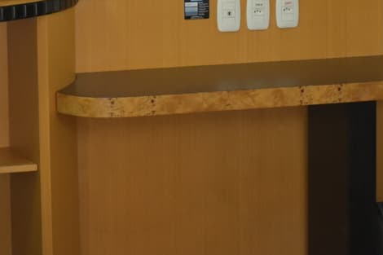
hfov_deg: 12.4
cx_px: 124
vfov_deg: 8.2
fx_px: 1765
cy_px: -18
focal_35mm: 166
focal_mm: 26
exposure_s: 1/80
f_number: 4
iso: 1000
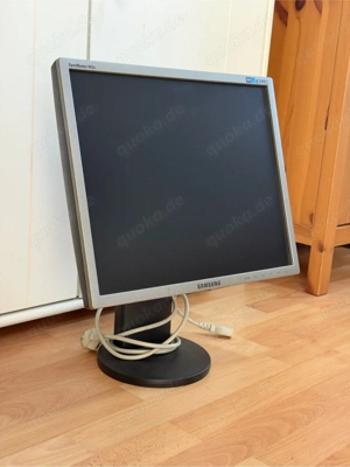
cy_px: 234
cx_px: 175
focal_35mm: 48
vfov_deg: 39.7
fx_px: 647
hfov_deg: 30.3
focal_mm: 6.76
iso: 400
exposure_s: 1/40
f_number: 1.78
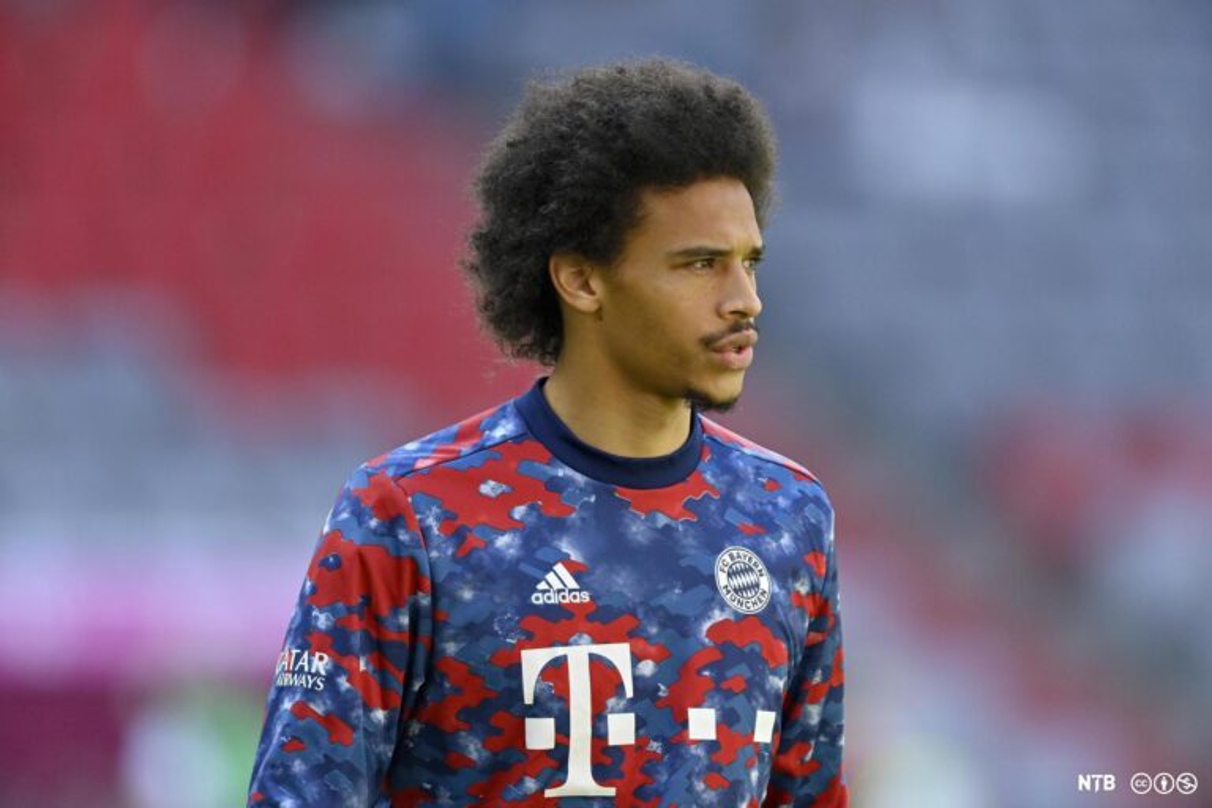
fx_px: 28614
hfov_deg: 2.4
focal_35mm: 850
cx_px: 606
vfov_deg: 1.6
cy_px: 404
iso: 2500
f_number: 5.6
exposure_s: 1/2000
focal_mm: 850
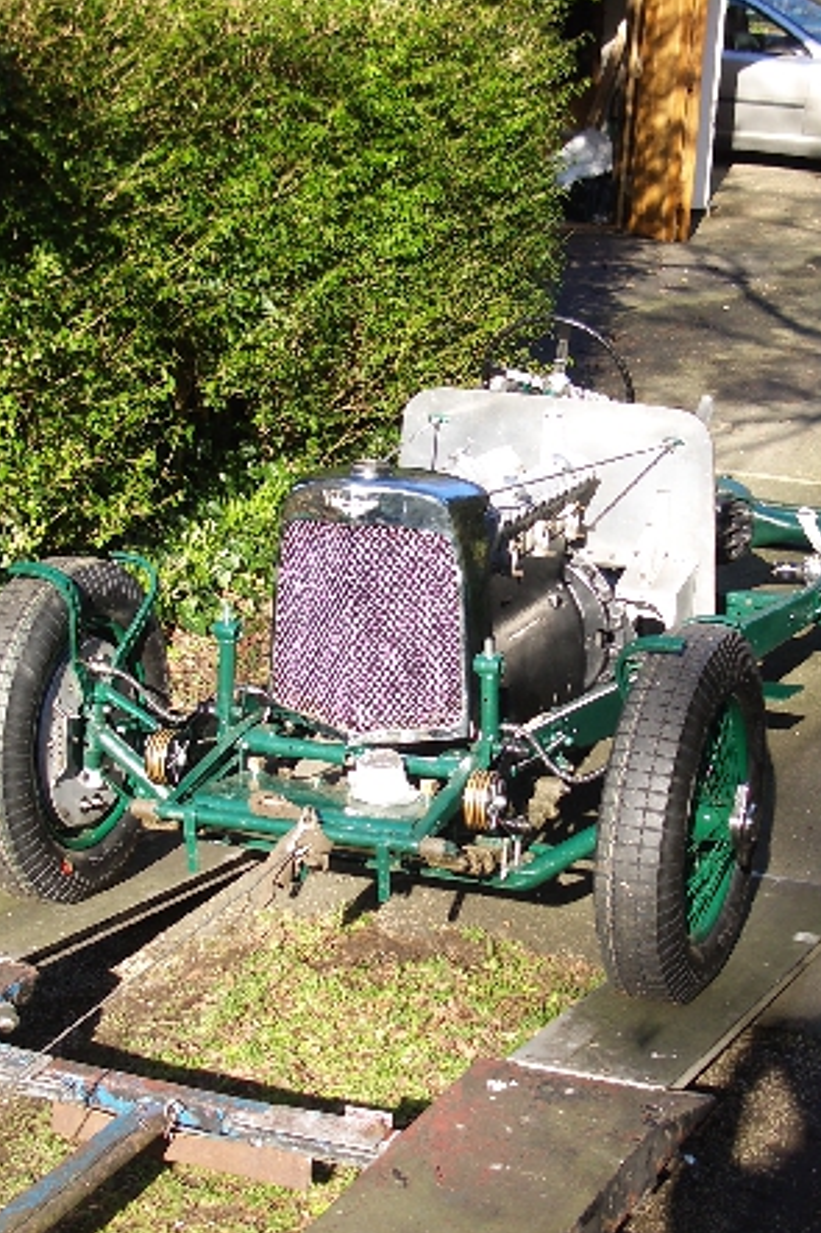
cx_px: 501
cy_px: 621
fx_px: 2362
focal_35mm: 69
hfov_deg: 19.7
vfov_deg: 29.3
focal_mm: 8.2
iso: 80
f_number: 3.1
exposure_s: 1/200
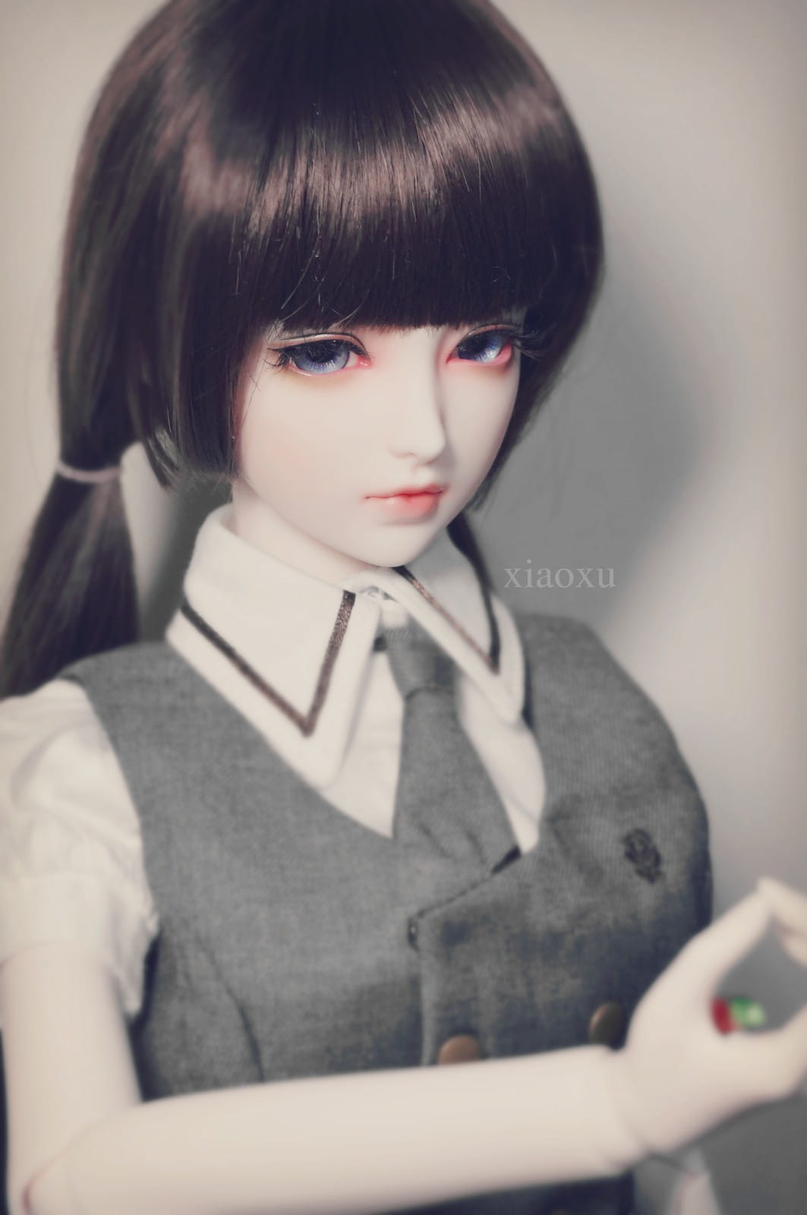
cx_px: 404
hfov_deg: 21.5
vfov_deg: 31.9
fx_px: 2123
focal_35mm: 63
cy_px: 608
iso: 800
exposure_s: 1/50
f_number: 5.6
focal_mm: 42
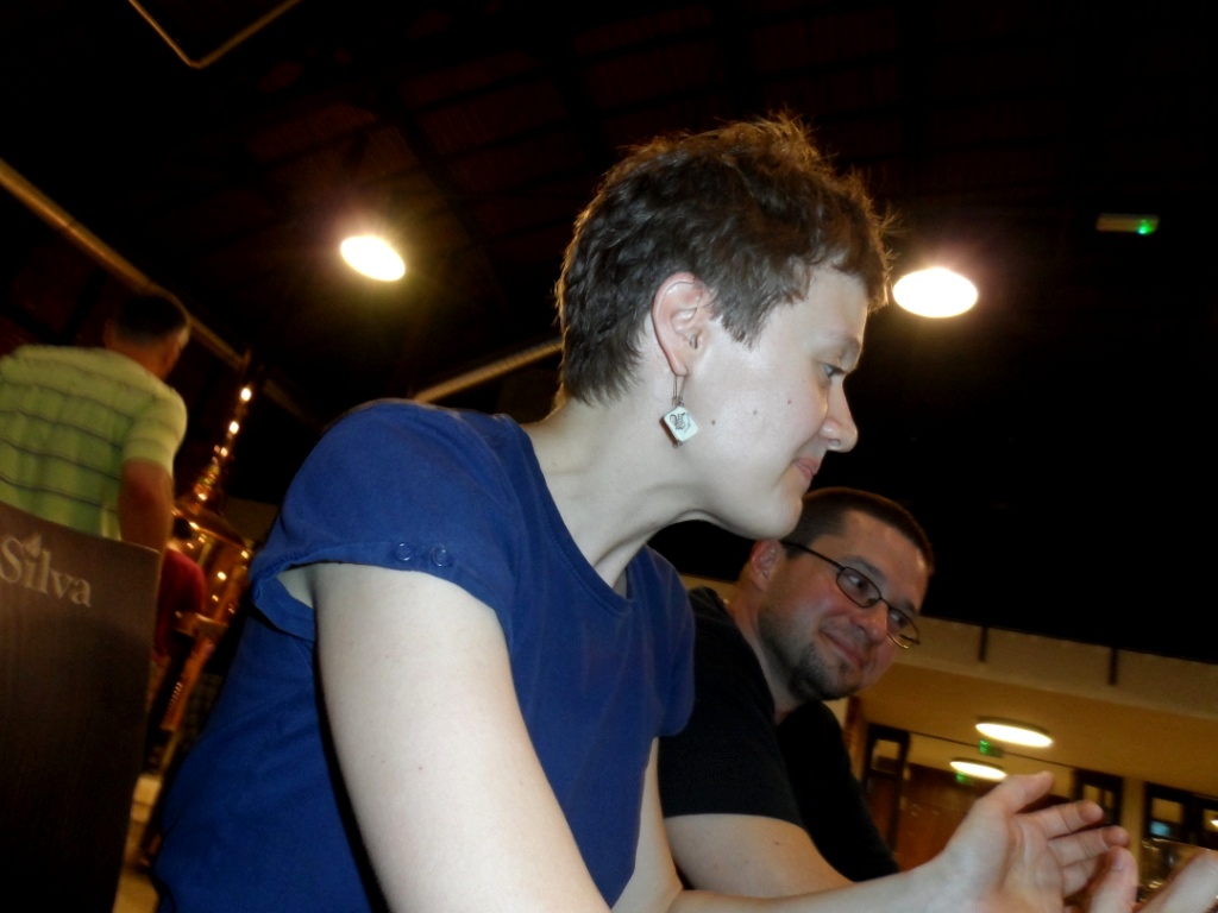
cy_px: 456
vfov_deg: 56.8
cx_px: 609
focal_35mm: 24
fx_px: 844
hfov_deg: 71.6
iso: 400
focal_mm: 4
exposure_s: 1/15
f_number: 3.2
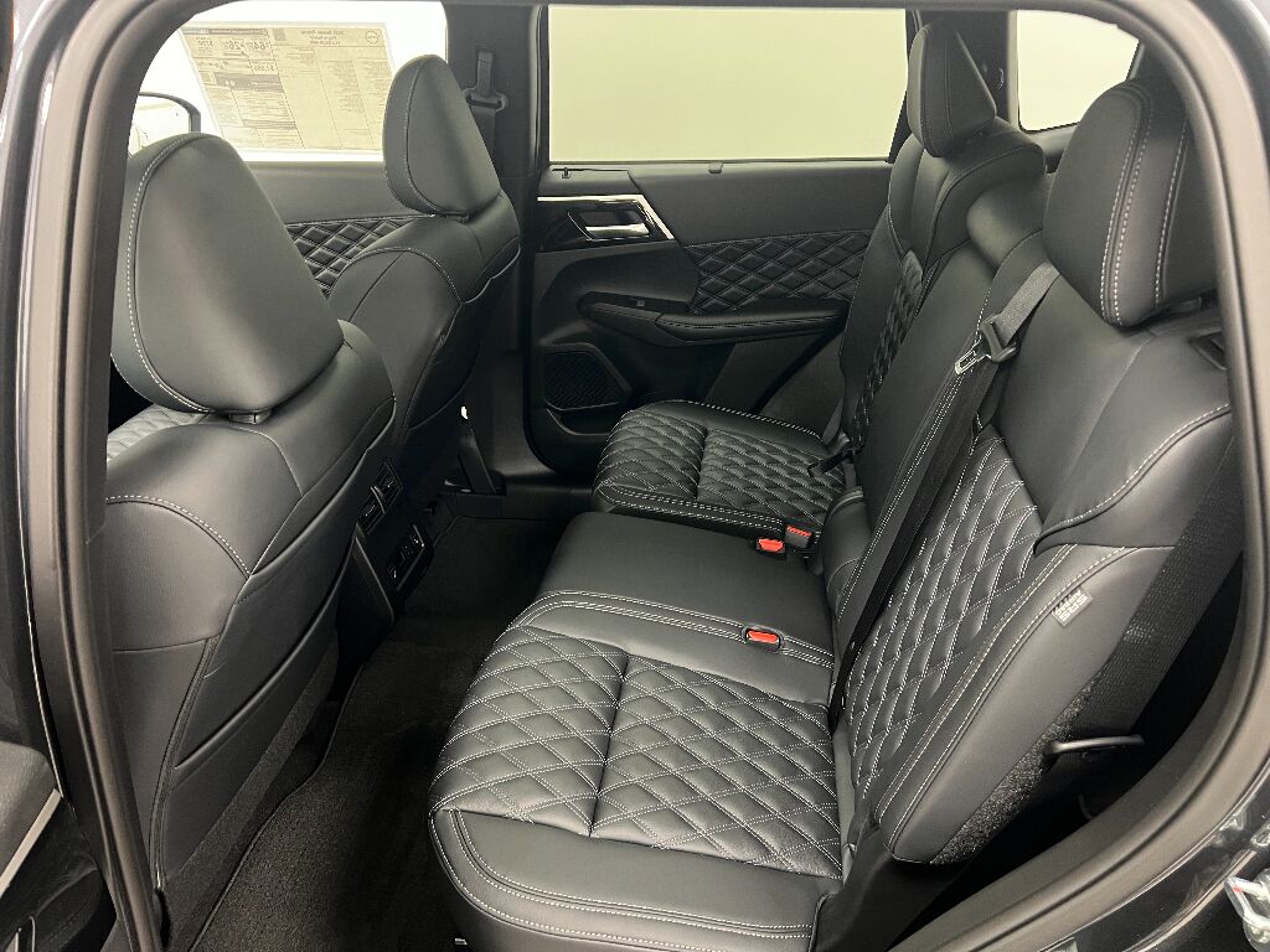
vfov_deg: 53.1
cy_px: 476
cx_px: 635
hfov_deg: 67.3
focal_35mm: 26
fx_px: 954
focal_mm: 5.7
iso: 500
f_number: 1.5
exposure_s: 1/30
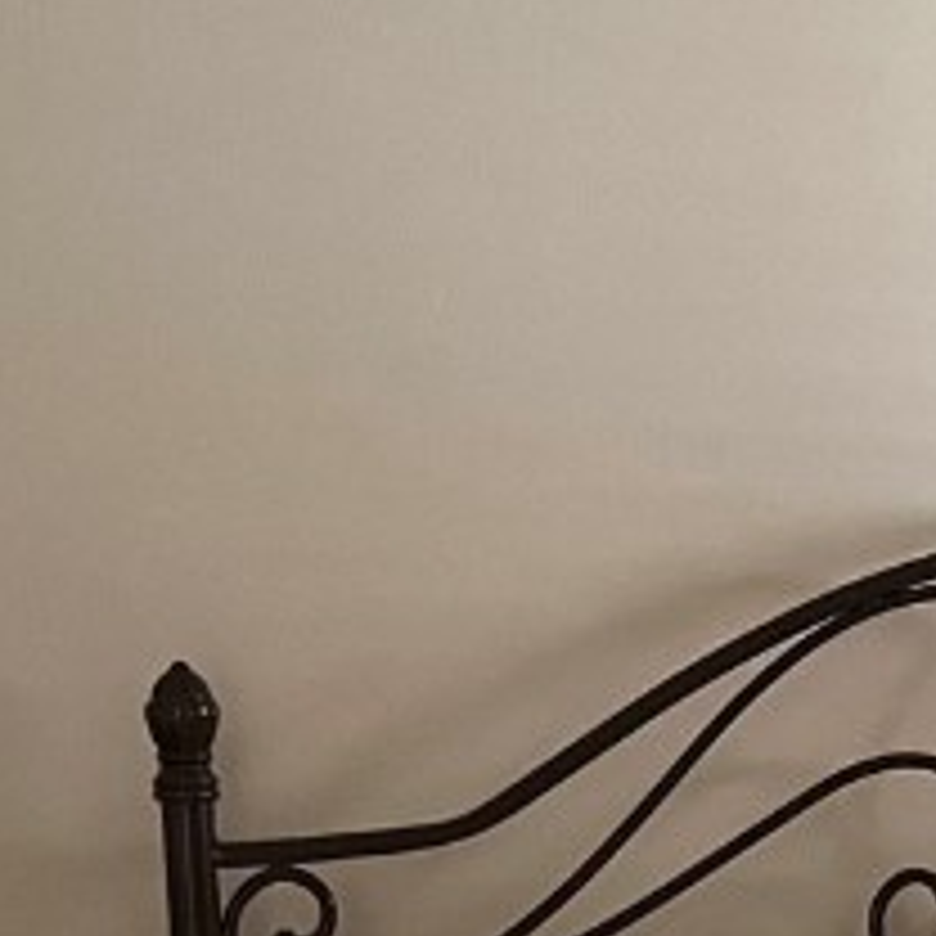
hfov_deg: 15.2
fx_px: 3457
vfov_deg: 14.2
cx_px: 891
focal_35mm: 113
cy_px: 1476
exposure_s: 1/30
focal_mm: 5.1
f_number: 1.6
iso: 640
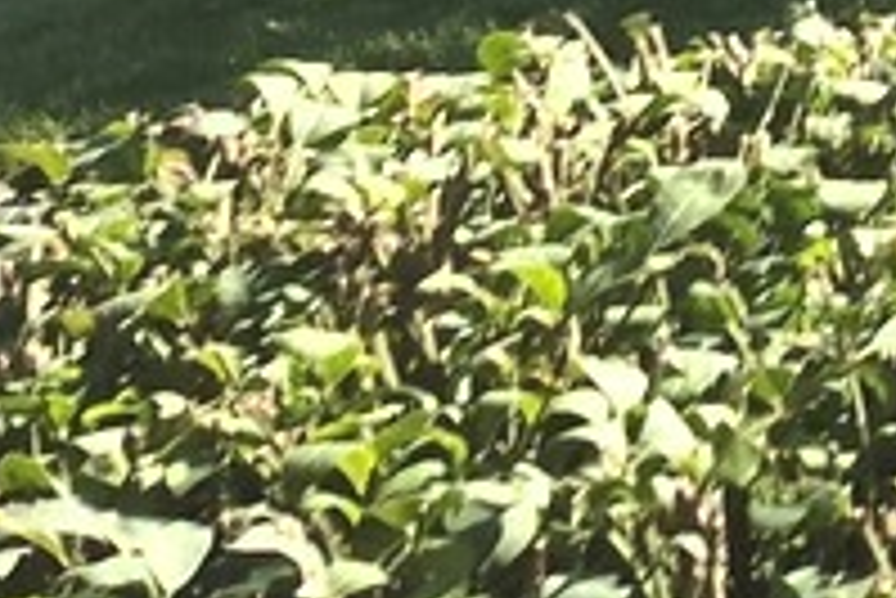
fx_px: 4309
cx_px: 2170
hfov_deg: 10.3
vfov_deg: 6.9
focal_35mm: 173
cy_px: -1358
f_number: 1.8
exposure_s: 1/1572
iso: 25
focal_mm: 5.4
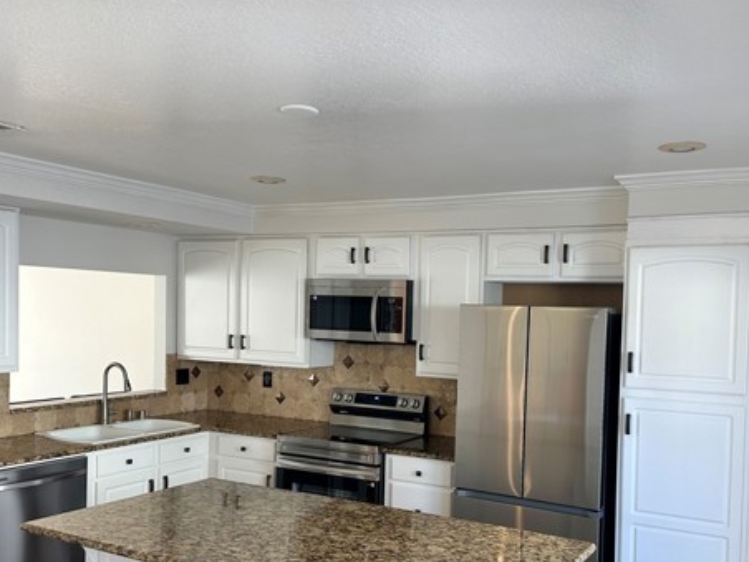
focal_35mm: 34
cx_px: 429
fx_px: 736
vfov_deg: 41.6
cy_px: 338
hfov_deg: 53.8
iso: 100
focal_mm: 6.86
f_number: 1.78
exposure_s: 1/120
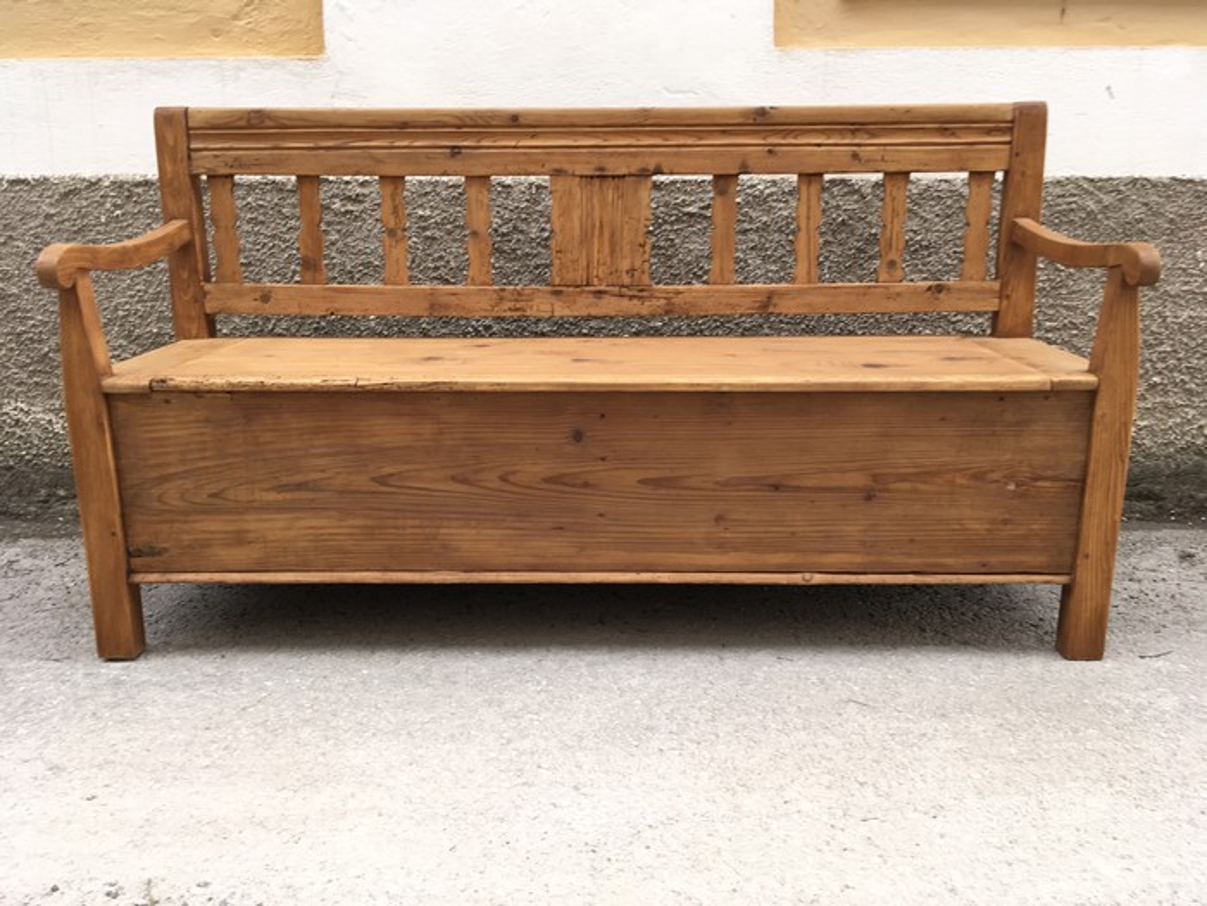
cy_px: 453
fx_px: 1011
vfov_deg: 48.2
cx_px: 604
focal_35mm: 29
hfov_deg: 61.7
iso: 25
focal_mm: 4.15
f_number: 2.2
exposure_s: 1/50
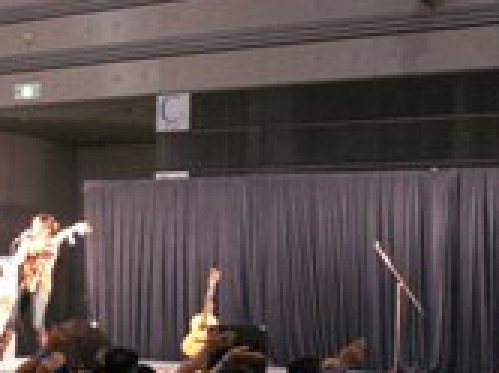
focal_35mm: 81
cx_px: -36
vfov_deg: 18.0
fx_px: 1166
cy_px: 307
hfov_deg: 22.9
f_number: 2.8
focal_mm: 5.86
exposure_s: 1/20
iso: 160
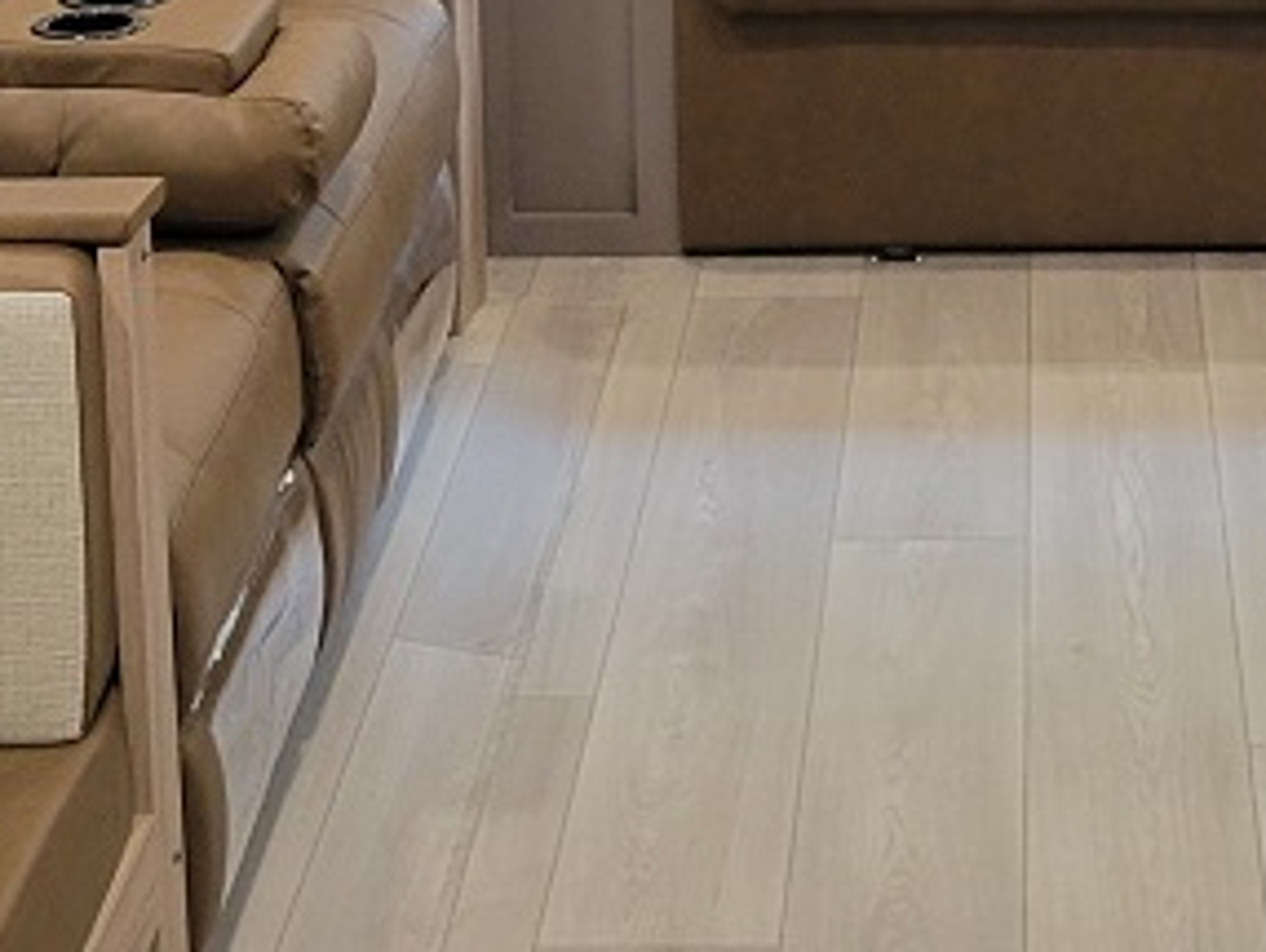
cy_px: -297
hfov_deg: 17.7
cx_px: 1036
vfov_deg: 13.0
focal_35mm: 110
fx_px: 4026
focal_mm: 5.4
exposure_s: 1/60
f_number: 1.8
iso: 160
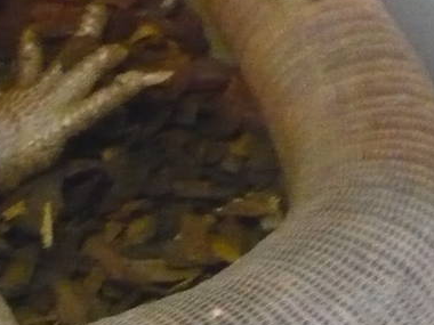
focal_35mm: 421
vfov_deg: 3.5
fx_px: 5278
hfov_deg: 4.7
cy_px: 157
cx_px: -236
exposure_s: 1/8
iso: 800
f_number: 5.1
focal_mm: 16.5
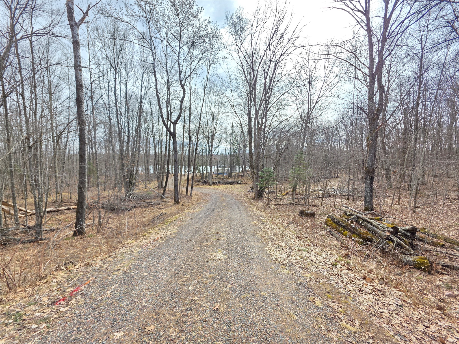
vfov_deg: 89.9
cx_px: 230
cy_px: 172
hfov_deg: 106.2
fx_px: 172
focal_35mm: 13
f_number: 1.9
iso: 40
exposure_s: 1/650
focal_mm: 2.2
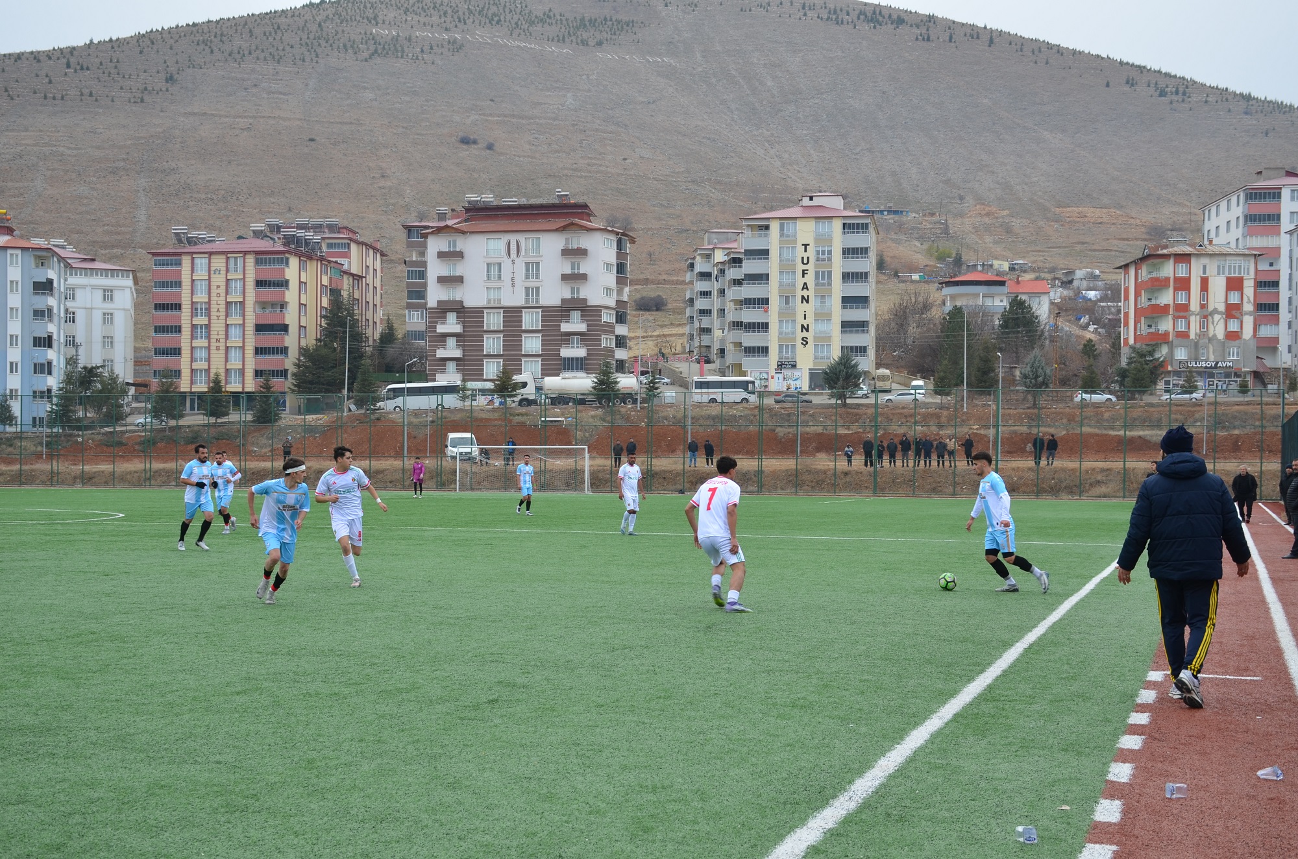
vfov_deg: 26.4
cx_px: 649
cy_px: 430
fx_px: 1835
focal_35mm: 51
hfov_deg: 39.0
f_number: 8
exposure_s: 1/250
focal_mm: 34
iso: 200
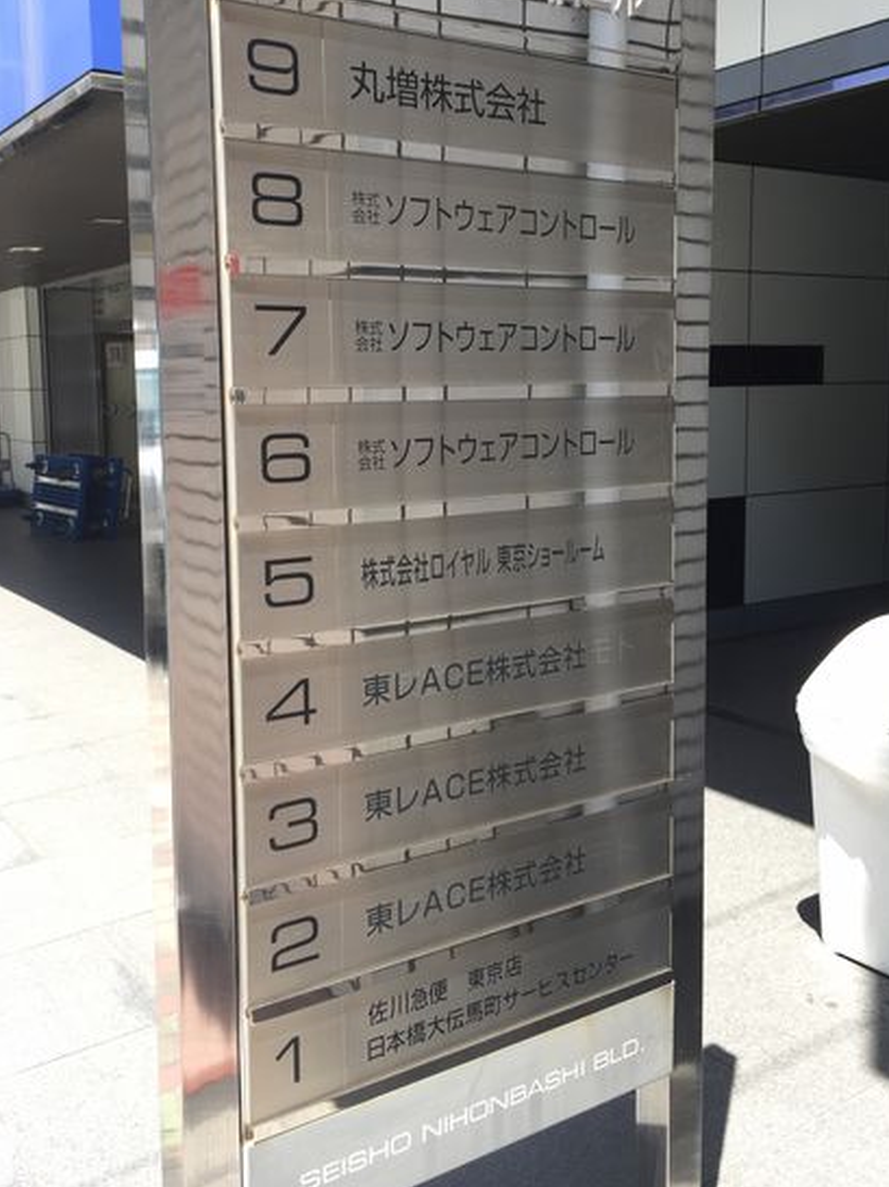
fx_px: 1165
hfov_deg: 41.8
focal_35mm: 34
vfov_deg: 53.8
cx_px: 430
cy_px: 509
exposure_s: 1/253
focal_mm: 4.15
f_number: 2.2
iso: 32
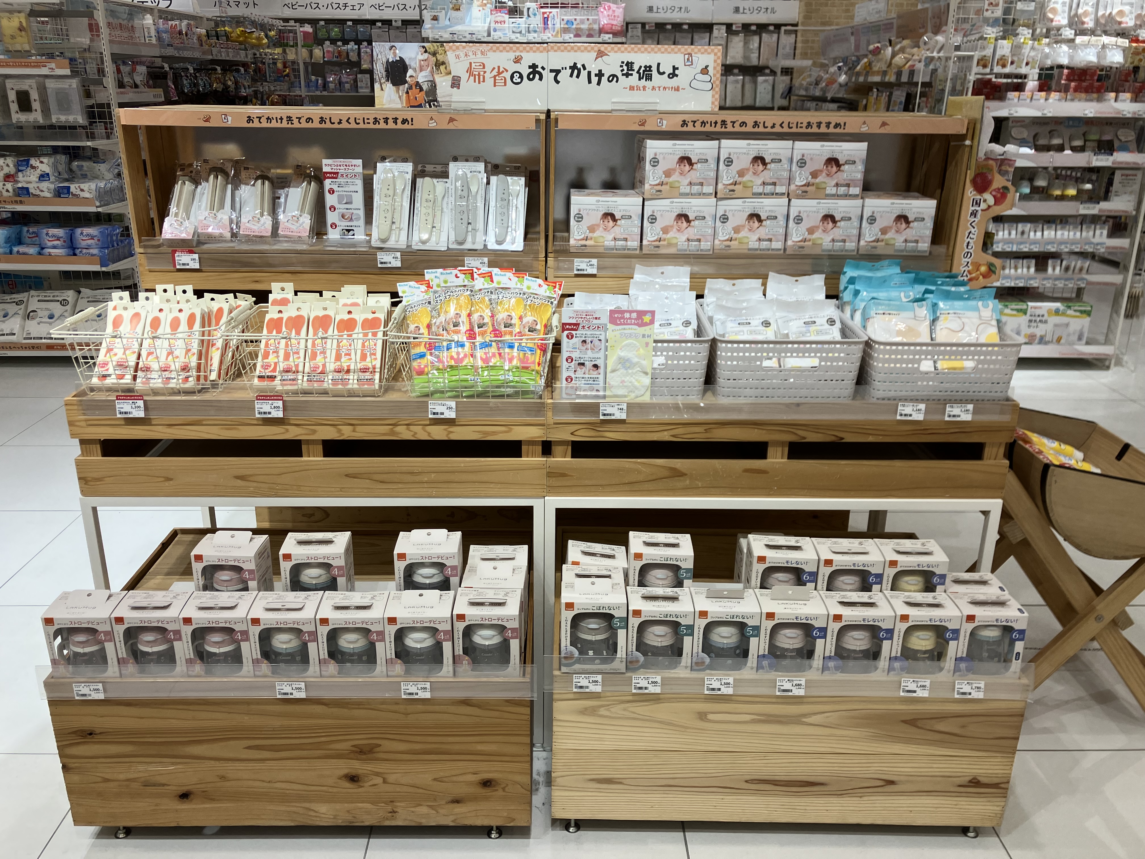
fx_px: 926
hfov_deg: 63.4
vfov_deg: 49.7
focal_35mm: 28
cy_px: 430
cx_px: 572
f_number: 1.8
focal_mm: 3.99
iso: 25
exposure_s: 1/120
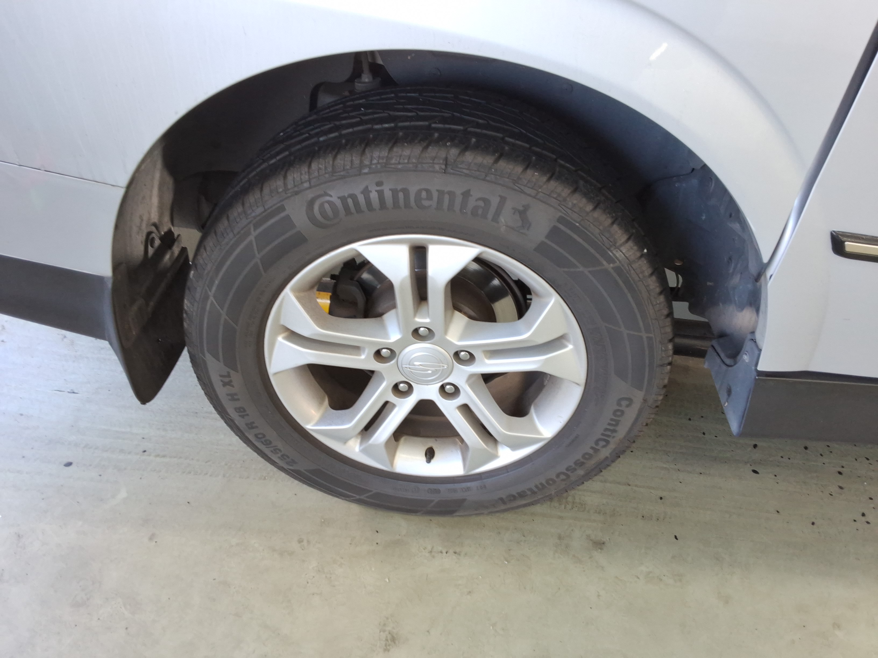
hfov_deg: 63.4
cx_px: 439
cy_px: 329
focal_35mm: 28
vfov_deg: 49.7
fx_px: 710
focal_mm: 2.91
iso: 44
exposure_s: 1/40
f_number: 1.9
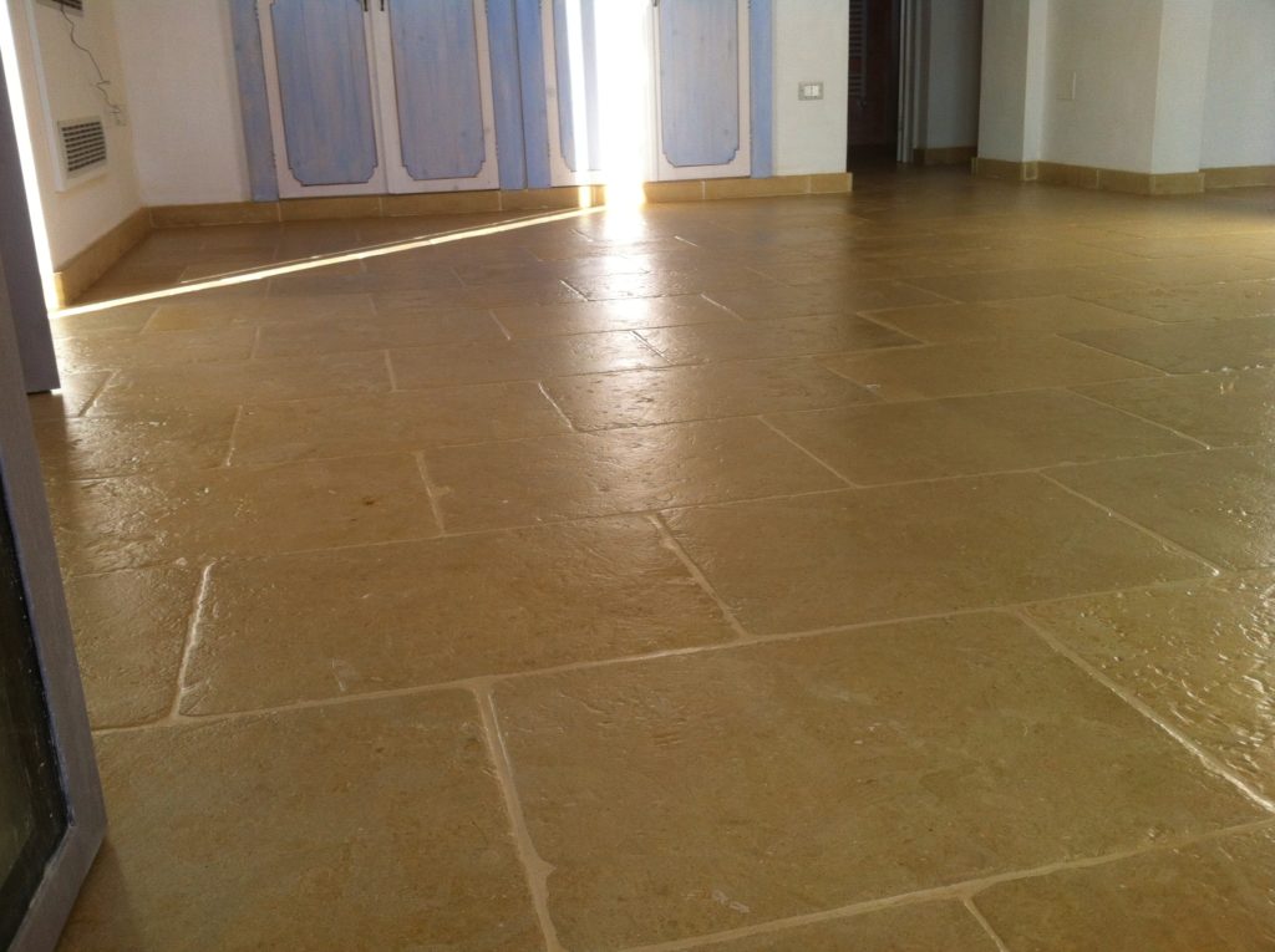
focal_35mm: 35
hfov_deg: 52.7
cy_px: 476
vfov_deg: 40.6
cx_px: 638
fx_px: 1287
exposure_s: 1/152
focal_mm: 3.85
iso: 80
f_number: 2.8
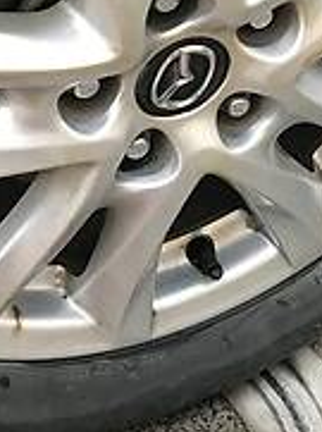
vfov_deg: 20.0
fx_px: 1158
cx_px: 222
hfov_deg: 15.8
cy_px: -69
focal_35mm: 93
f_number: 1.8
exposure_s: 1/33
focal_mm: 4
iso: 32
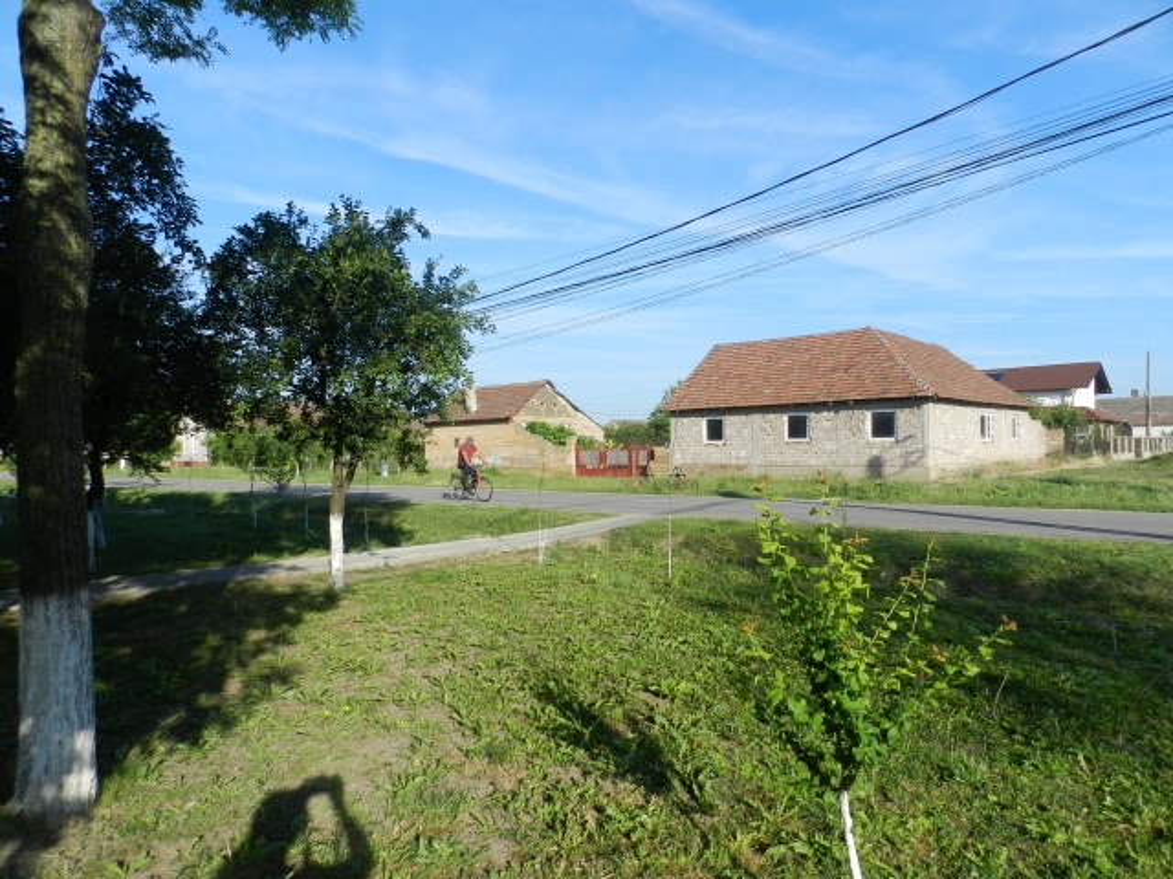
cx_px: 586
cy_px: 440
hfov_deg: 73.9
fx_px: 779
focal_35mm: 23
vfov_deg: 58.9
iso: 160
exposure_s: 1/800
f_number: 4
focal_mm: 4
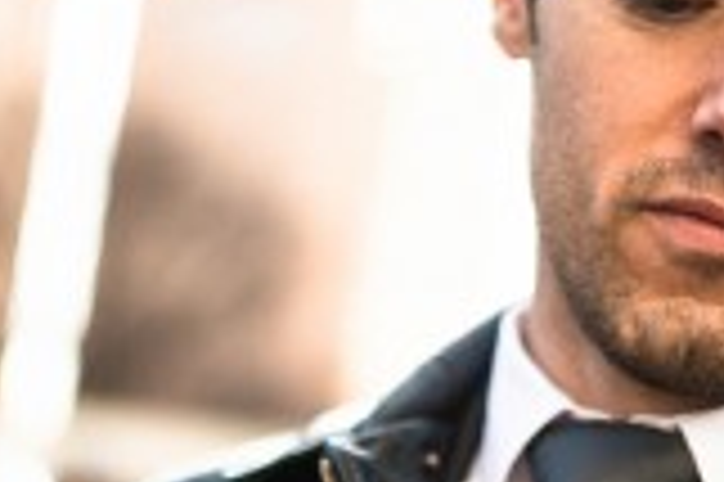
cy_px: 383
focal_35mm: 128
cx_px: 562
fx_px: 2572
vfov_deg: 10.7
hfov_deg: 15.9
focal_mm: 35
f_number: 1.4
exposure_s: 1/2000
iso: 250
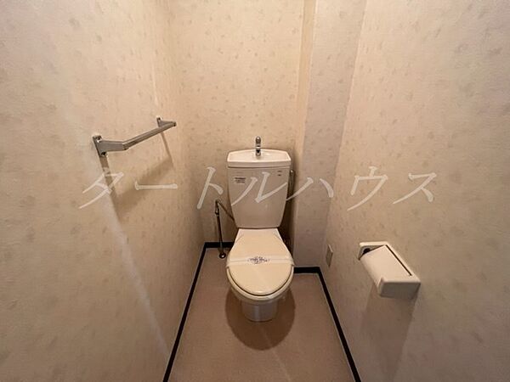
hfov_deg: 106.2
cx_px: 255
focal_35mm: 13
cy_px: 191
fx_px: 192
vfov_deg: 89.9
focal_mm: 1.57
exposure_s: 1/60
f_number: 1.8
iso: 320
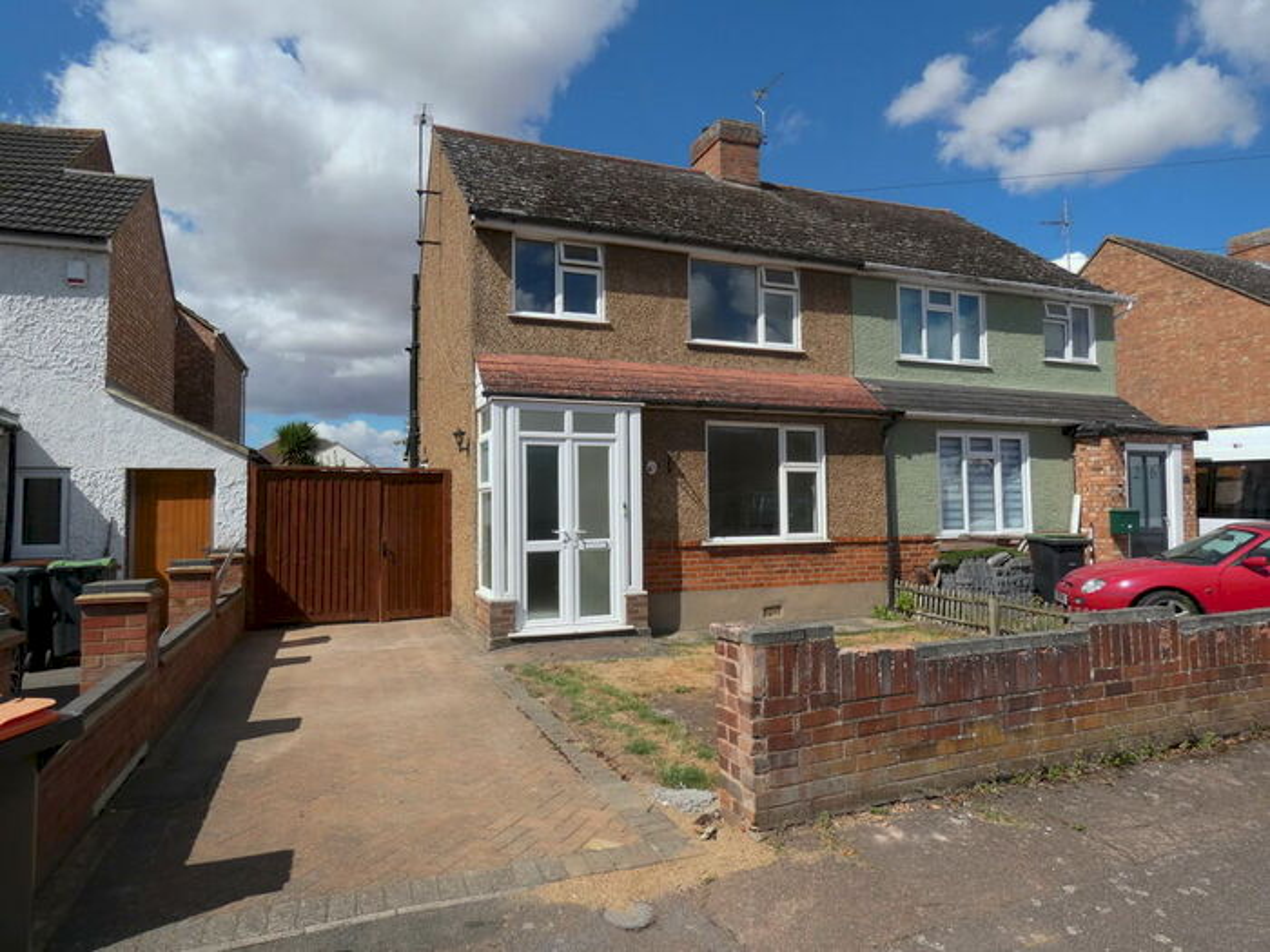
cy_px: 476
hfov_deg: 81.7
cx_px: 635
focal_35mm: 20
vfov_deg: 66.0
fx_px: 734
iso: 80
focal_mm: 3.6
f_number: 4.5
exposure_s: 1/800
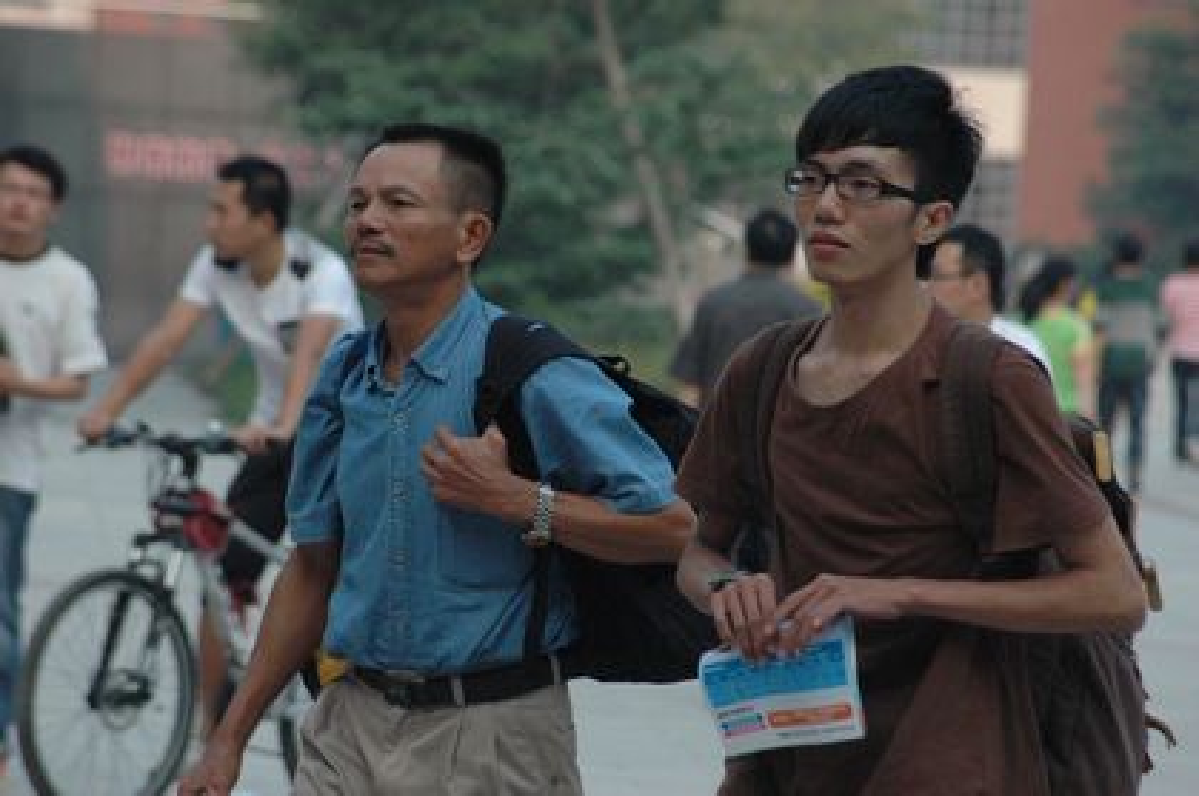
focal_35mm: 300
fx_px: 9980
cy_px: 398
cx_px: 600
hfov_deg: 6.9
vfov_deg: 4.6
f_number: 7.1
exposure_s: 1/800
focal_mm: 200
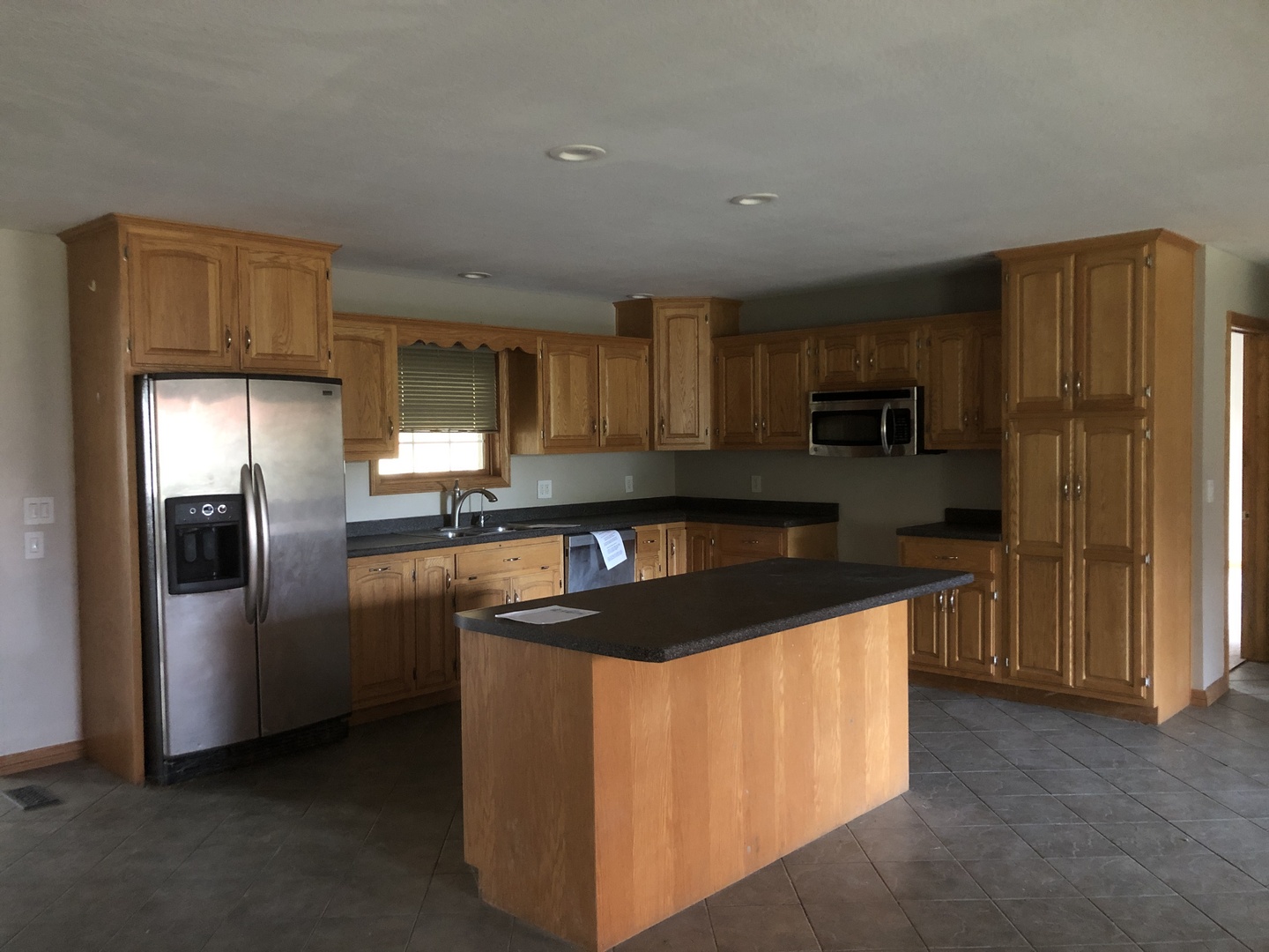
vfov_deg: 49.7
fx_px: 1026
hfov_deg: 63.4
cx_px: 634
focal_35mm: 28
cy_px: 476
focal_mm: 3.99
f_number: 1.8
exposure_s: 1/4
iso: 125
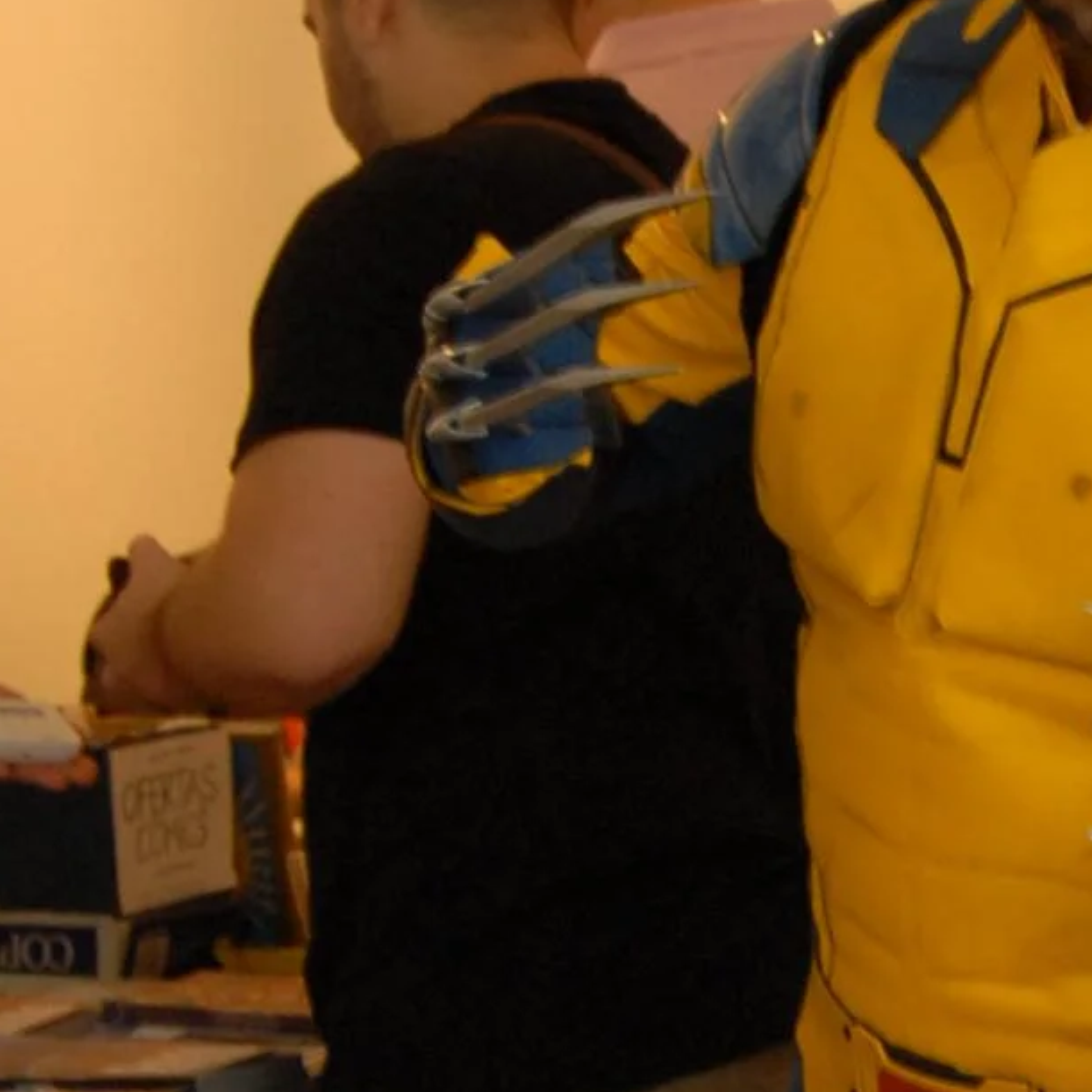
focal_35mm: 121
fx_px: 4319
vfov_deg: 14.3
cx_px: 1519
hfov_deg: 13.7
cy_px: 888
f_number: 6.3
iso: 400
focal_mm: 20
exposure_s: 1/20
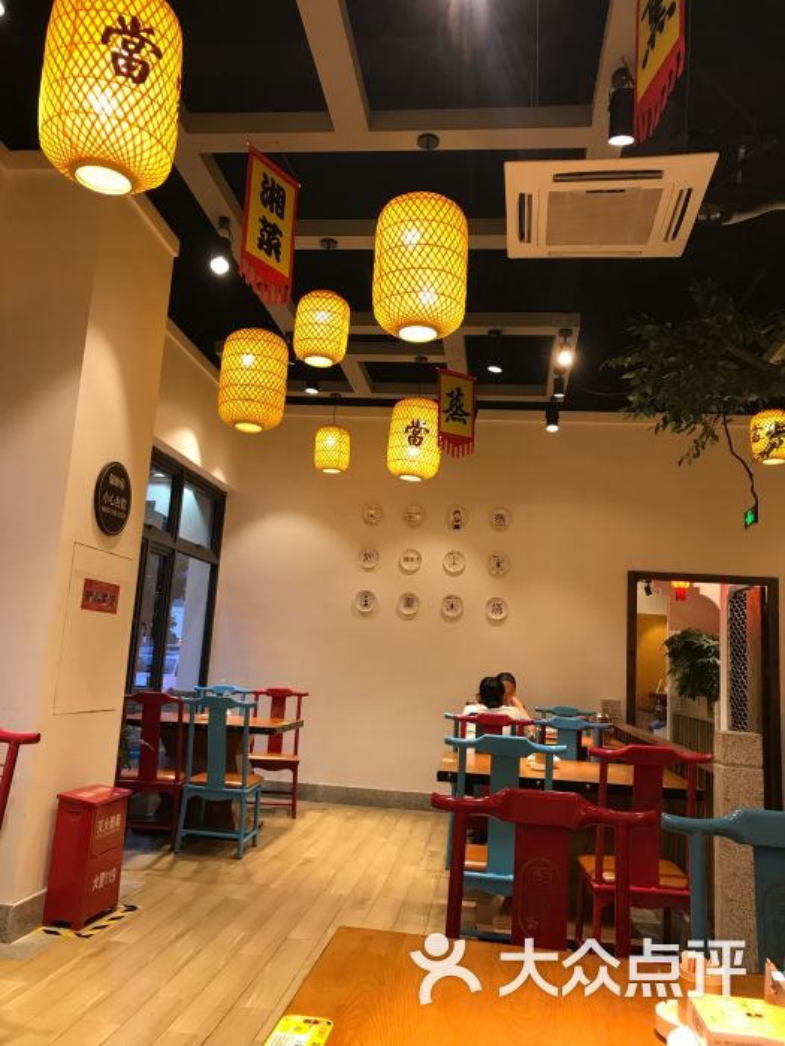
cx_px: 392
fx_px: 847
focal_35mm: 28
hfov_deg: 49.7
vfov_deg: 63.4
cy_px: 523
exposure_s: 1/25
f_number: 1.8
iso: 32
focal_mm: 3.99
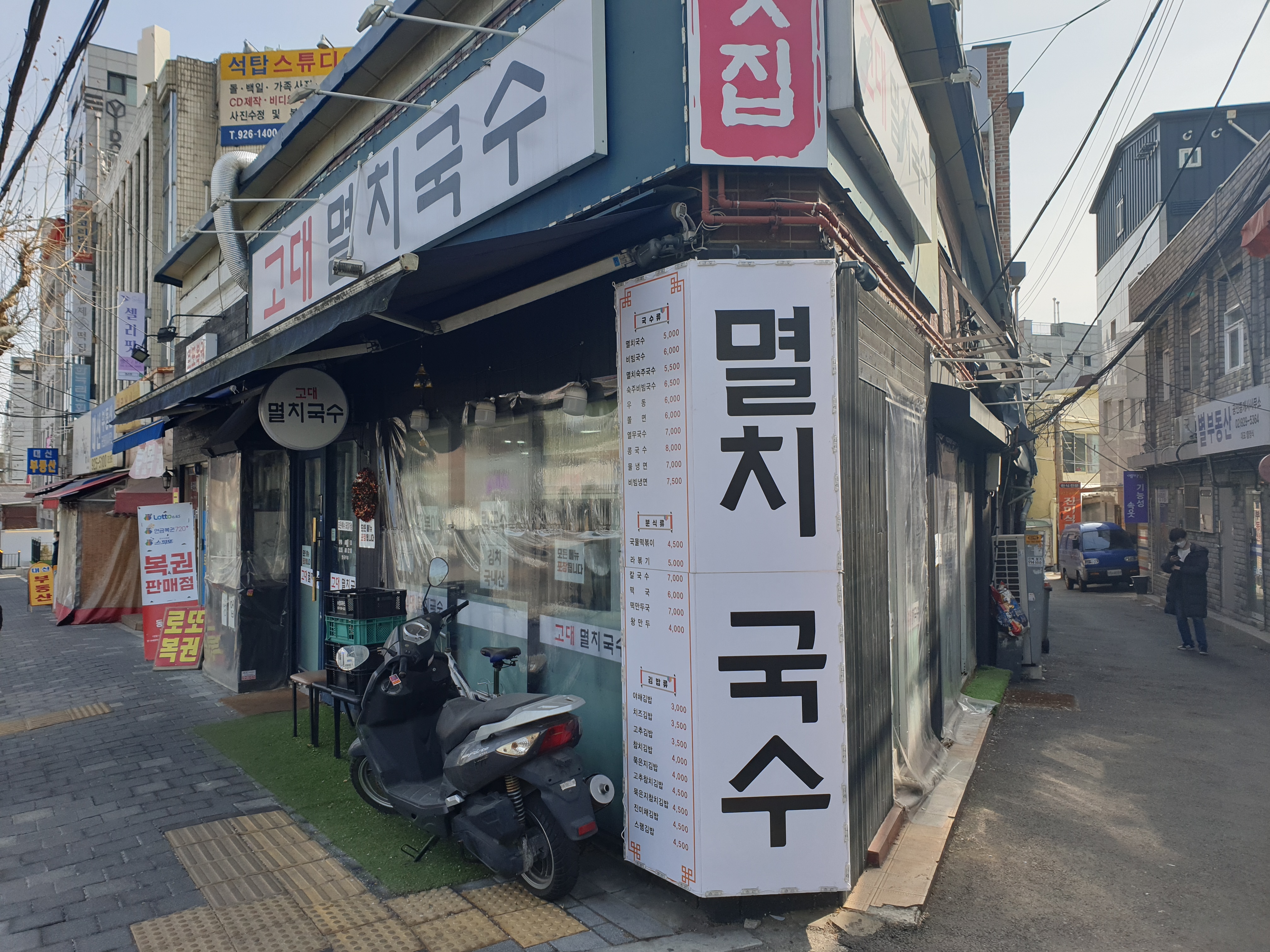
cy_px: 476
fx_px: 954
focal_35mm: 26
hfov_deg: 67.3
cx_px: 635
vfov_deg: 53.1
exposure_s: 1/929
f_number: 2.4
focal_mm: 4.3
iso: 50
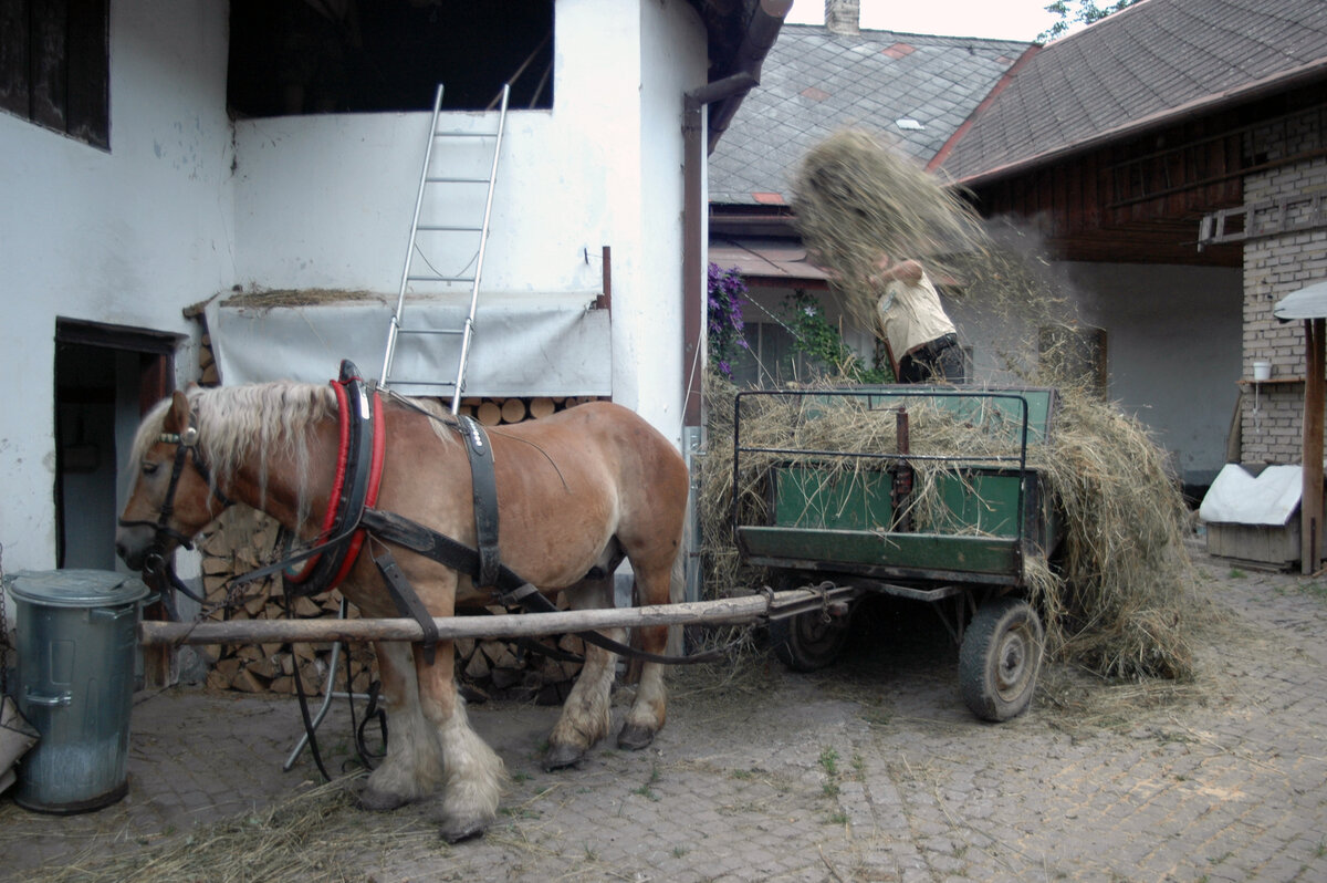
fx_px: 1105
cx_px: 664
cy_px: 442
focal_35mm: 30
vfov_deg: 43.5
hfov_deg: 62.0
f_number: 5
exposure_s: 1/80
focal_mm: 20
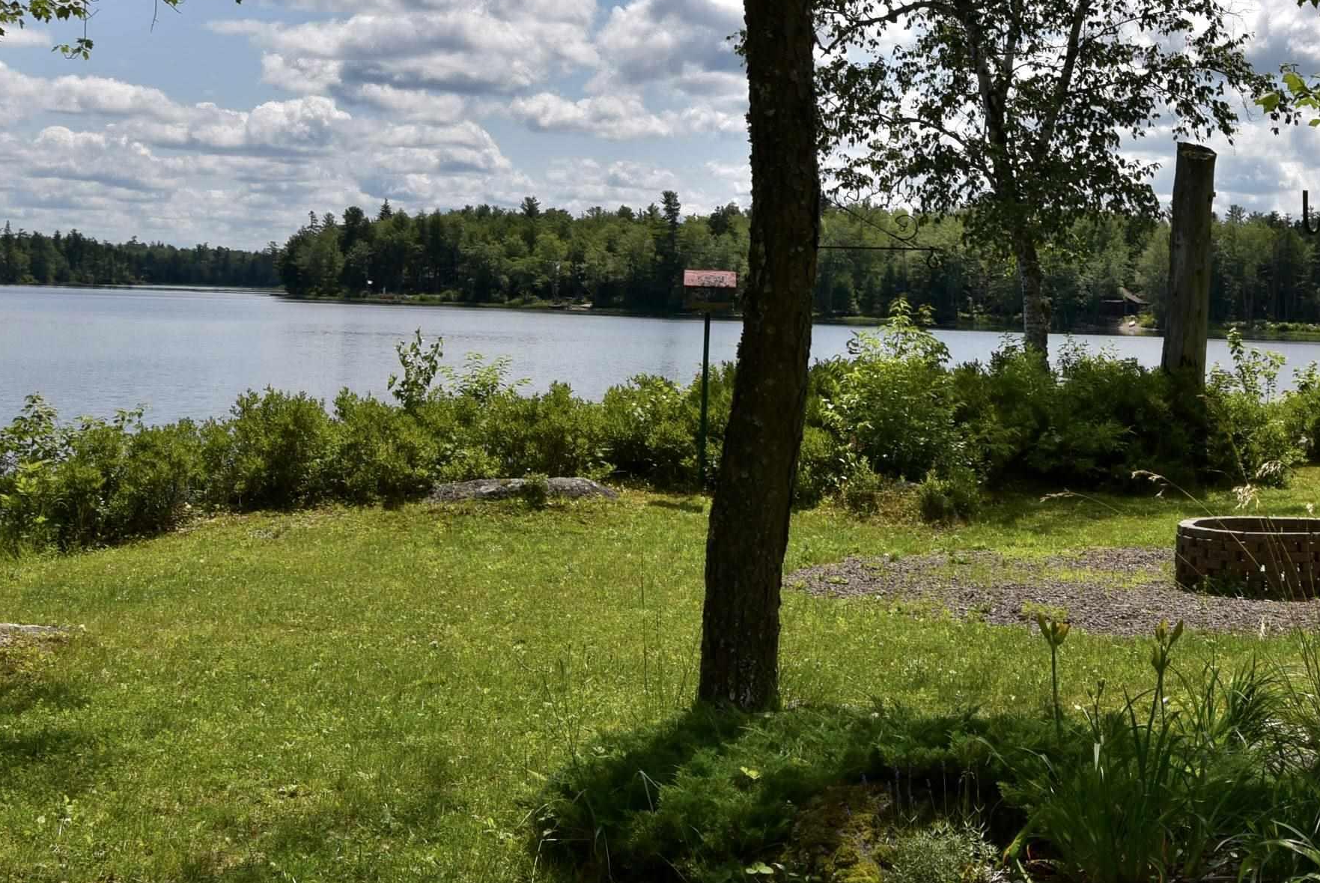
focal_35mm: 56
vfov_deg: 24.1
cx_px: 937
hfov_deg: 35.1
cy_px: 270
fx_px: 2055
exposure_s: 1/200
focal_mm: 22
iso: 100
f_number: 10
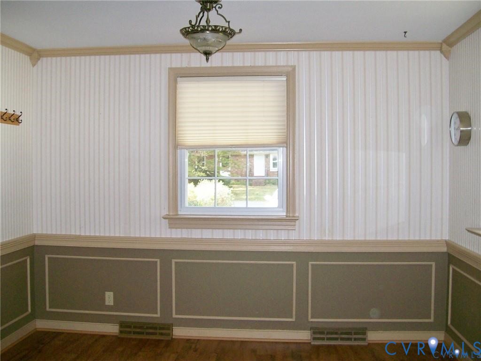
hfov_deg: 51.4
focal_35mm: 36
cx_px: 240
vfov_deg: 39.7
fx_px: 500
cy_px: 180
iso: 140
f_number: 2.7
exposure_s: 1/64
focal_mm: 6
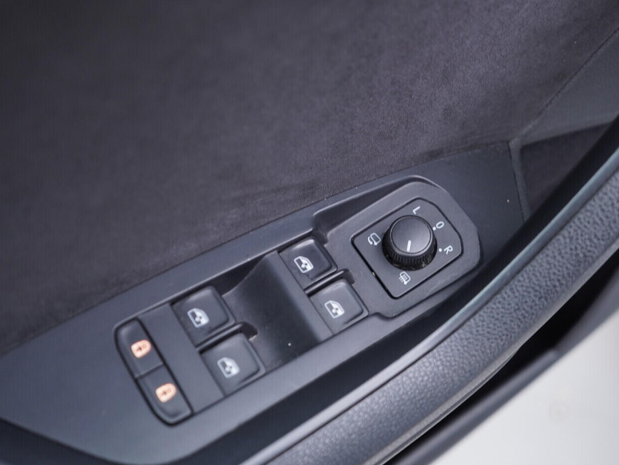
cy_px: 238
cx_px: 339
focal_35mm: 40
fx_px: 715
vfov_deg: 36.0
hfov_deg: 46.7
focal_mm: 24
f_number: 2.8
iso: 250
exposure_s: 1/40
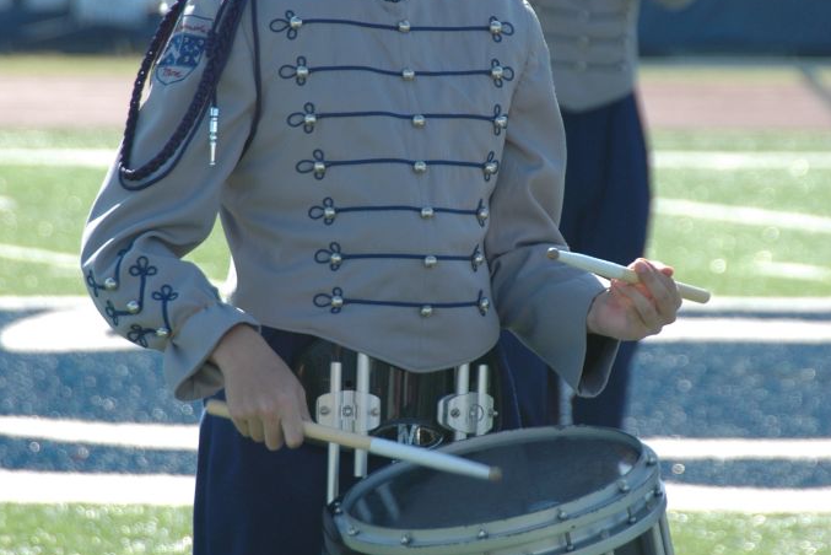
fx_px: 10461
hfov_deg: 4.5
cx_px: 415
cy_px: 219
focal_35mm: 453
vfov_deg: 3.0
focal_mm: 200
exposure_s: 1/320
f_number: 5.6
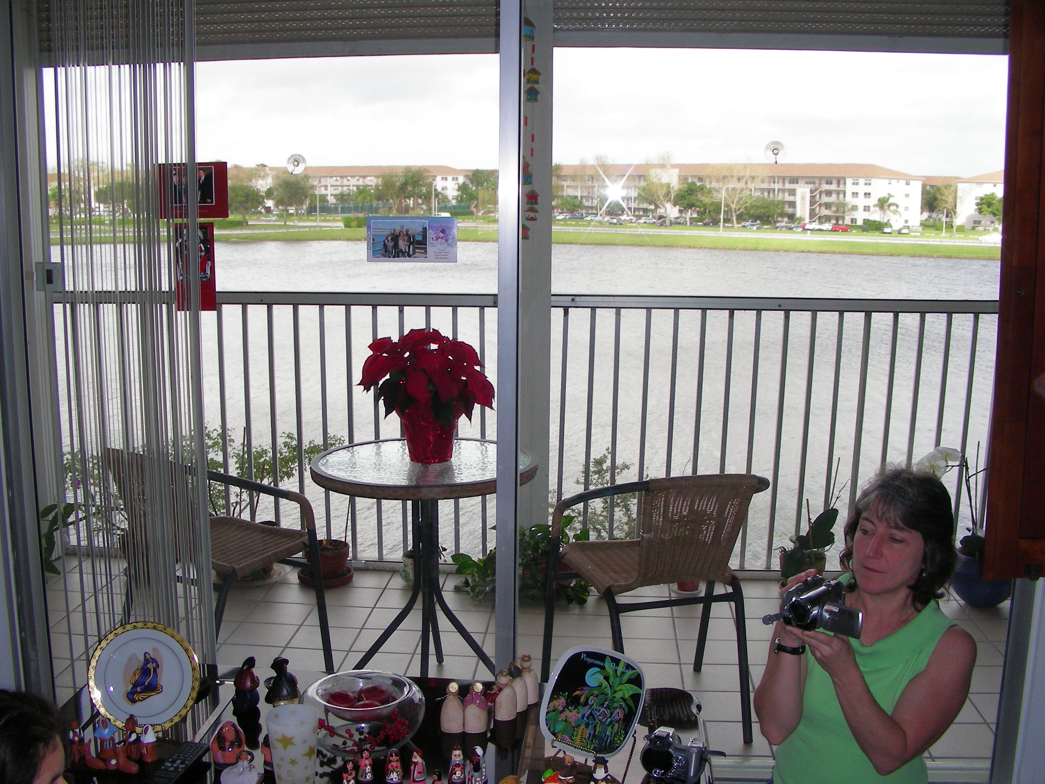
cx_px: 522
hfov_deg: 49.0
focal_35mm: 38
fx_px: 1147
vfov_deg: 37.7
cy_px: 392
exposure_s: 1/153
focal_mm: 6.3
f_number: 4
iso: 50
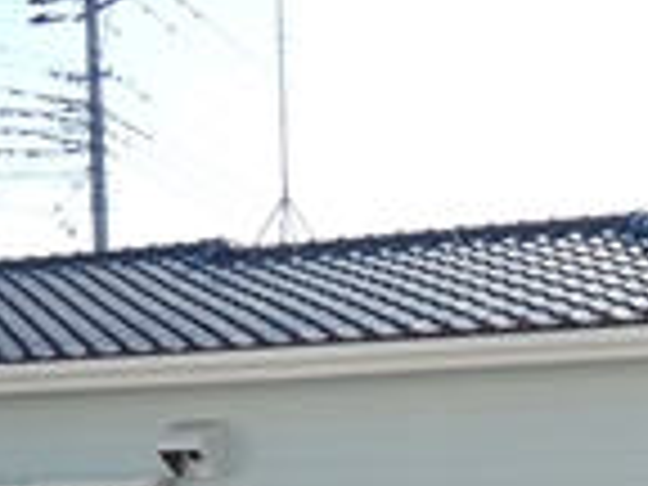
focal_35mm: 102
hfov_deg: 18.5
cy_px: 882
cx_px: 734
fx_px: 1909
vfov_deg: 13.1
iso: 125
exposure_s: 1/800
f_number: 3
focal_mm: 4
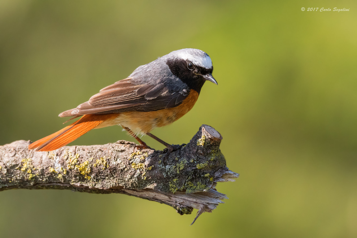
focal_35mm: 900
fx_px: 8925
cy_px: 119
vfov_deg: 1.5
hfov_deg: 2.3
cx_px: 178
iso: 2500
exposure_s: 1/2000
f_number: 8
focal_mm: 600
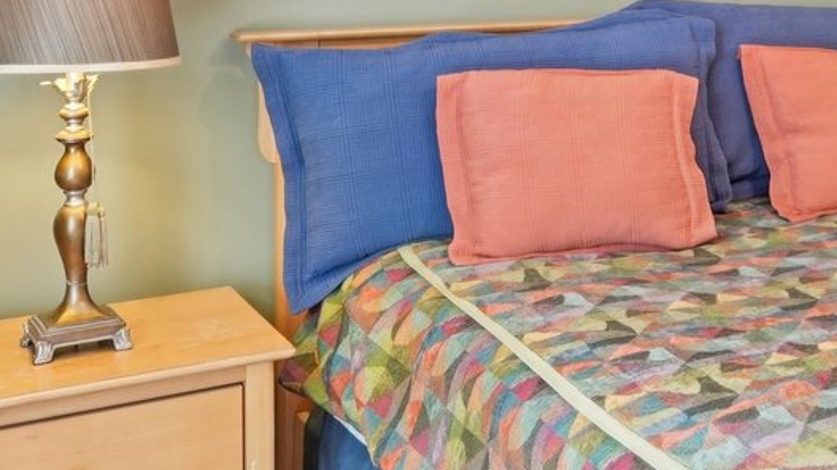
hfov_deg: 32.7
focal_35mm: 57
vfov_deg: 20.0
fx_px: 1265
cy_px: -63
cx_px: 894
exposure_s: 1/13
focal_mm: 14
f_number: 8
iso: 320
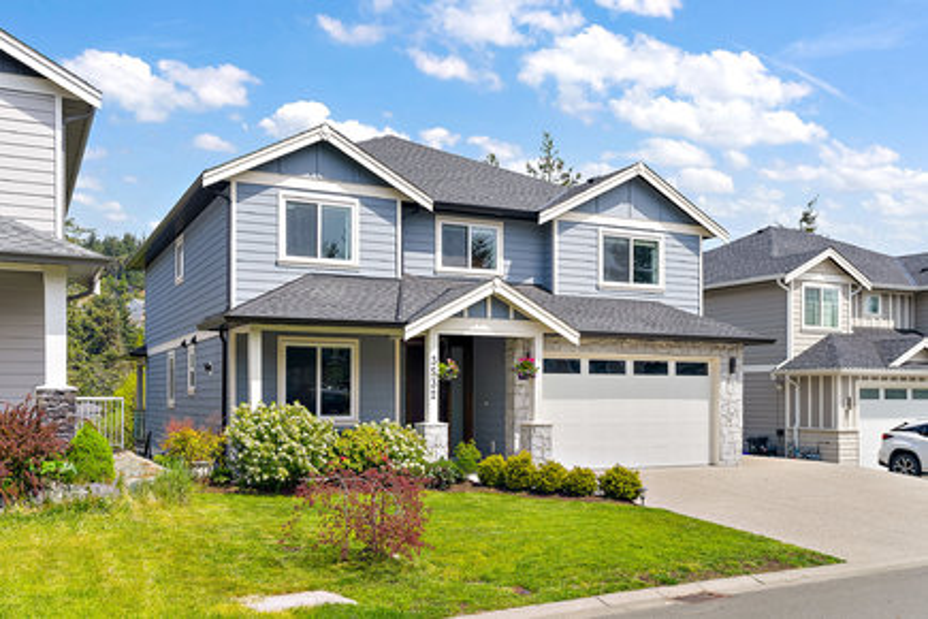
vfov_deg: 41.1
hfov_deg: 58.7
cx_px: 464
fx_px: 825
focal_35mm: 32
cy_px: 310
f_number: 7.1
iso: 320
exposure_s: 1/320
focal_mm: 32
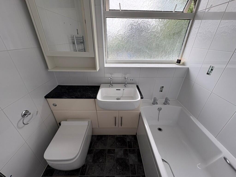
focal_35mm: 14
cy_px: 88
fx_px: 95
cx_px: 118
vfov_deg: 85.7
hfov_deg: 102.0
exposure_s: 1/153
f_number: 2.2
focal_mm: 2.22
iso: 40
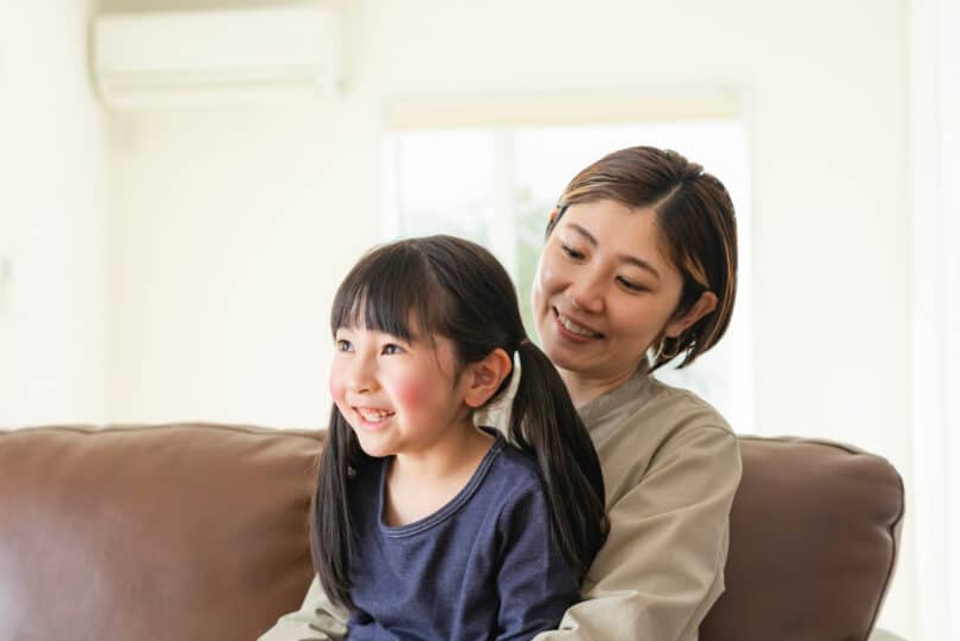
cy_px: 348
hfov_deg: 28.8
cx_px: 419
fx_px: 1867
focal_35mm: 70
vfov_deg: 19.5
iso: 640
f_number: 3.5
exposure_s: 1/640
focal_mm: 55
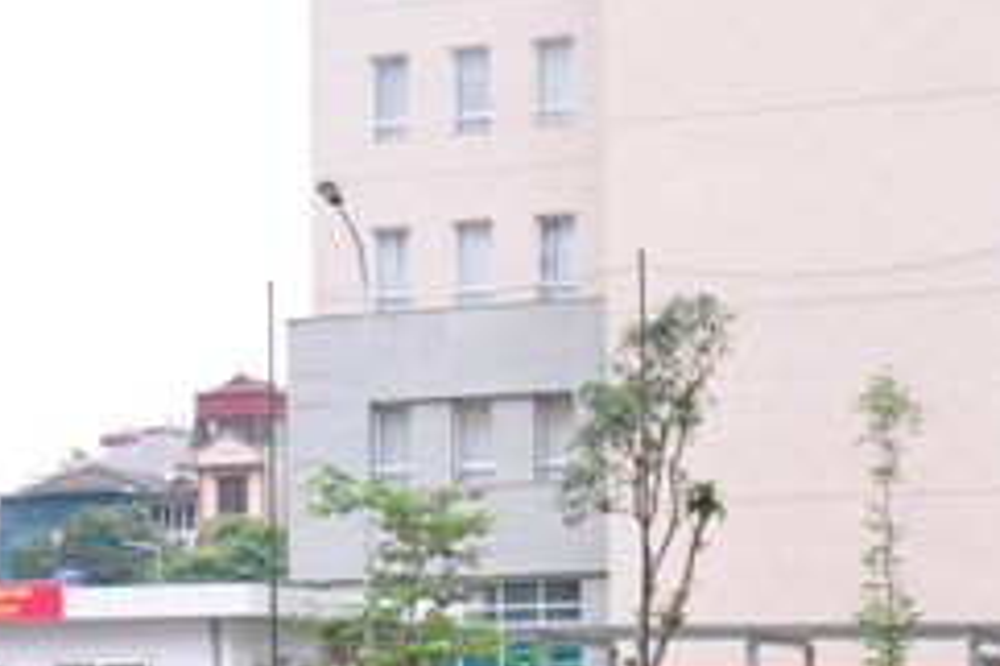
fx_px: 2332
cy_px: 852
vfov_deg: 15.5
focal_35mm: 84
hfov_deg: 24.2
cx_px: 498
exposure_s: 1/160
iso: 400
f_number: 5.6
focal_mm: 18
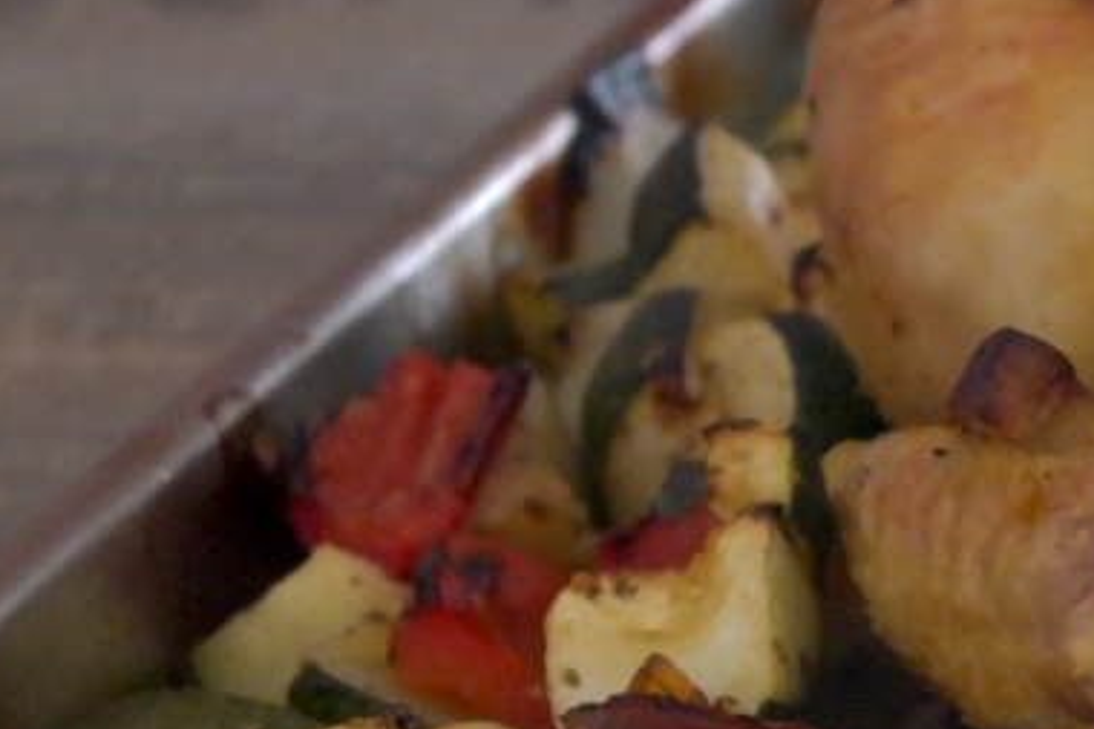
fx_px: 6622
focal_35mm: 218
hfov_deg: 9.2
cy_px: 484
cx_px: 1606
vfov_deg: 6.3
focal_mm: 45
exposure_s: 1/80
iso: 1600
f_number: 5.6
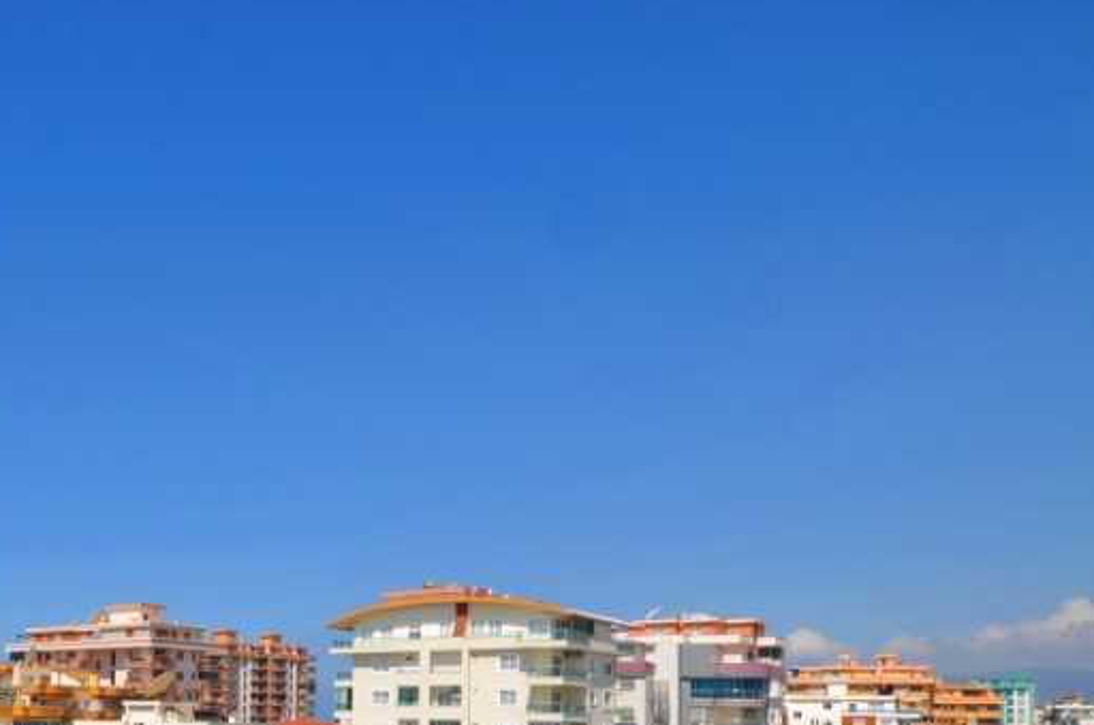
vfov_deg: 36.0
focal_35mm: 34
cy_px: 672
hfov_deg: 49.2
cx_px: 90
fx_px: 1031
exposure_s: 1/250
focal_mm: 10
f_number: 11
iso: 100
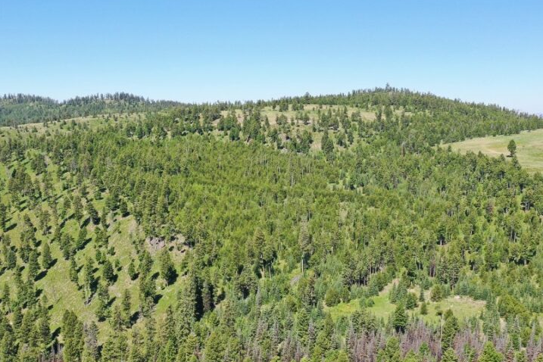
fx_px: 603
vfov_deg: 33.3
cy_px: 212
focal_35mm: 40
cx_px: 229
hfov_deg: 48.3
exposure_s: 1/320
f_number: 5
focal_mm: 10.26
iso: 100
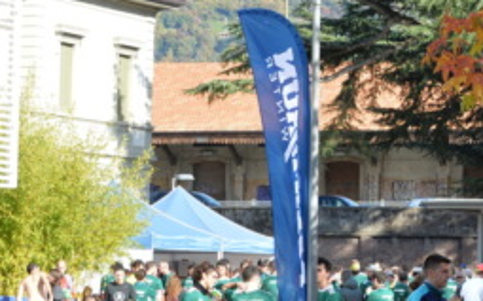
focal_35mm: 190
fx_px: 2499
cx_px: 568
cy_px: 184
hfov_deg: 10.9
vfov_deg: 6.9
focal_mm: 70
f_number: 11
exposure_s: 1/125
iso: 320
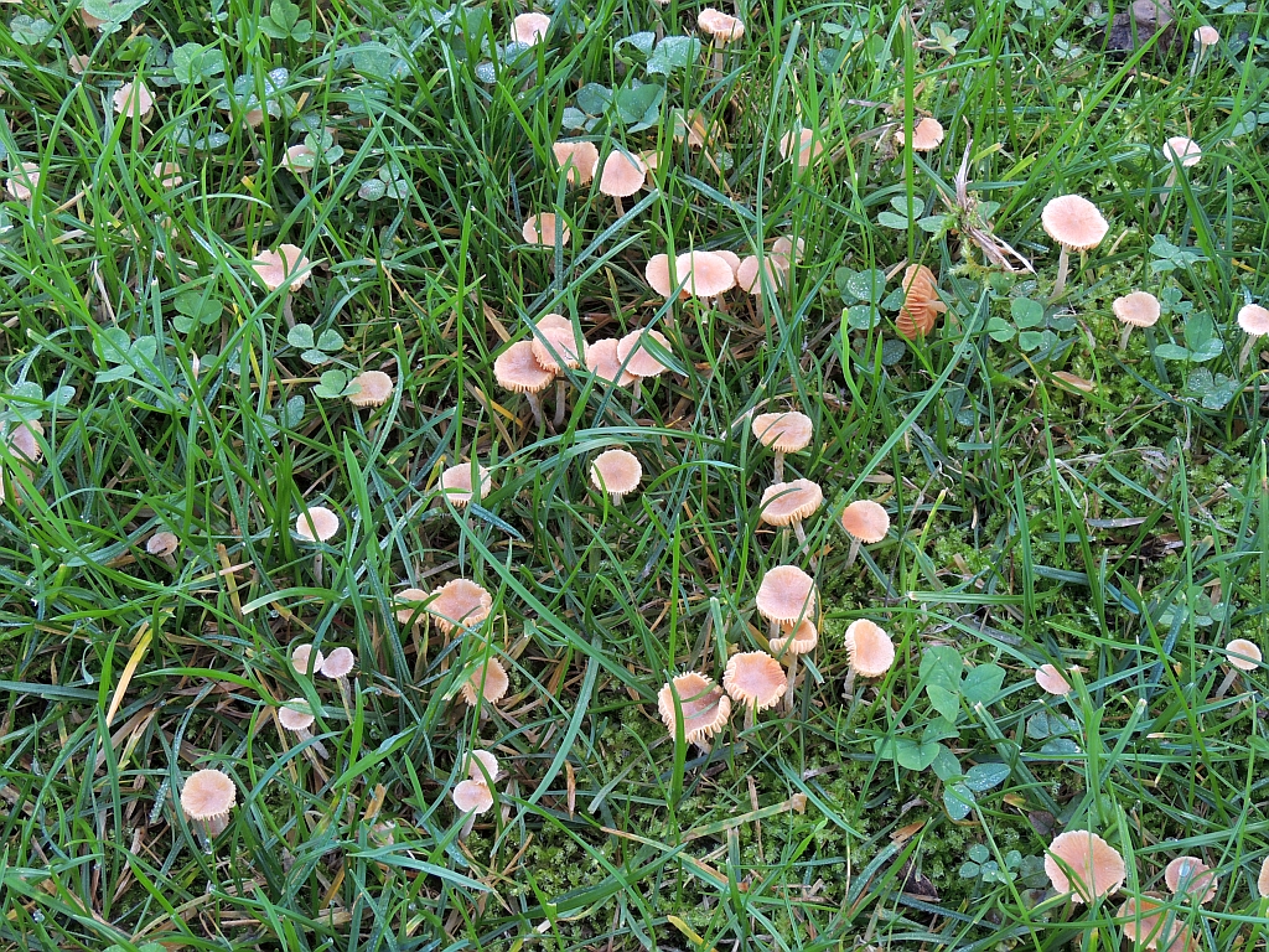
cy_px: 476
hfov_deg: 38.2
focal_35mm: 50
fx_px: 1833
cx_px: 634
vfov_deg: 29.1
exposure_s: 1/15
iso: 100
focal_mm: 8.9
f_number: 8
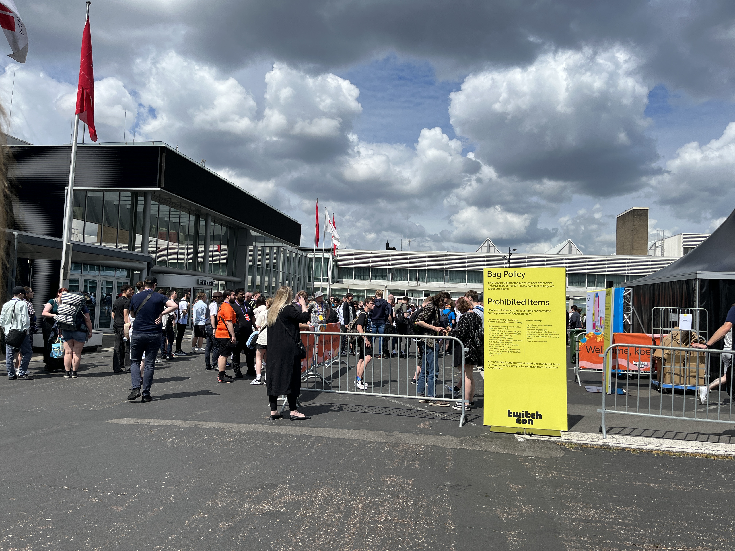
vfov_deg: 53.1
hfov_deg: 67.3
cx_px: 368
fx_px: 552
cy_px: 276
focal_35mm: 26
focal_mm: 5.1
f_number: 1.6
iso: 50
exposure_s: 1/6897
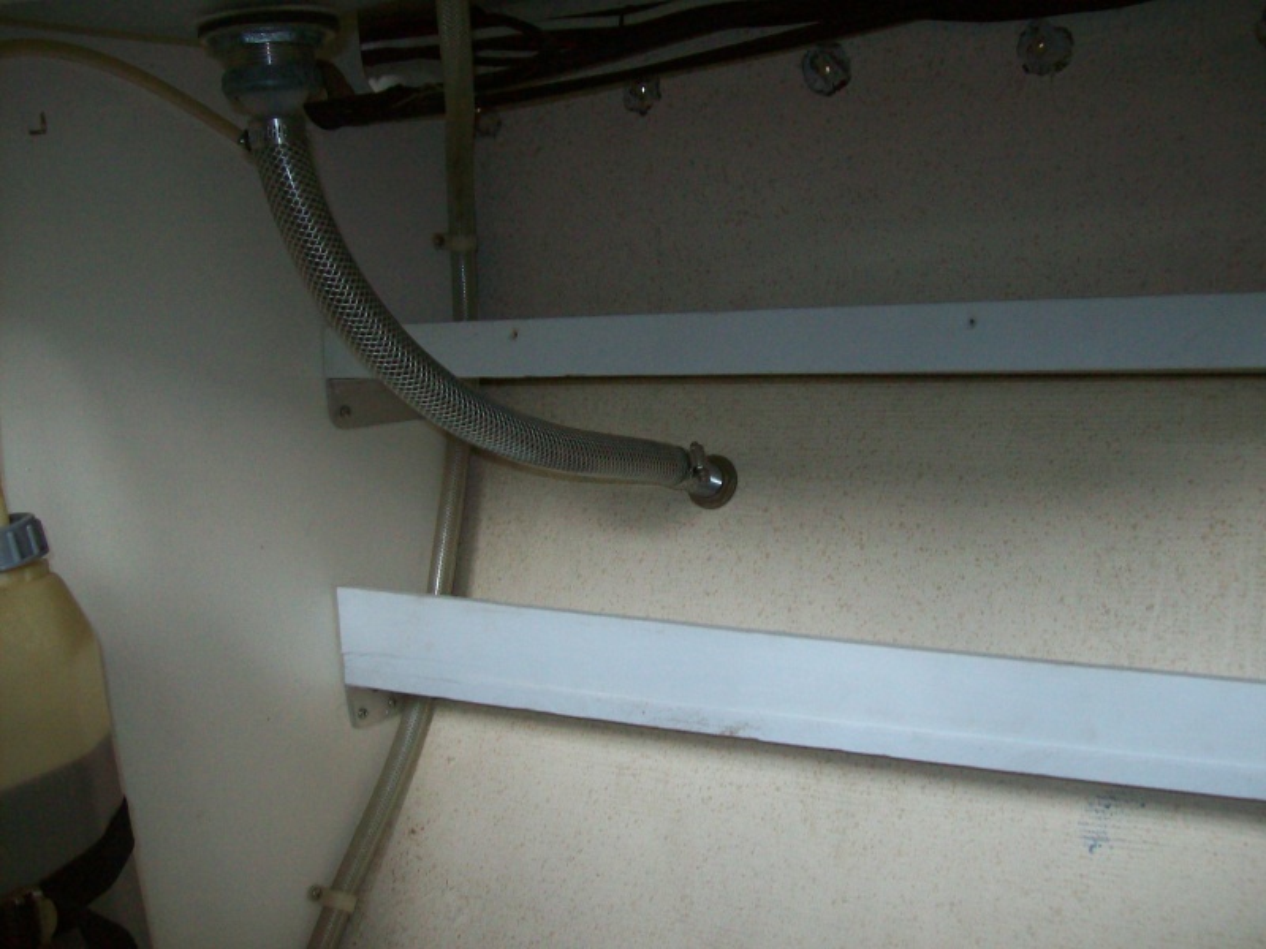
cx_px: 633
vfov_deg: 39.7
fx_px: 1317
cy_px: 474
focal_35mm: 36
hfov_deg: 51.4
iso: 200
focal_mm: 6
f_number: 2.7
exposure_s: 1/64
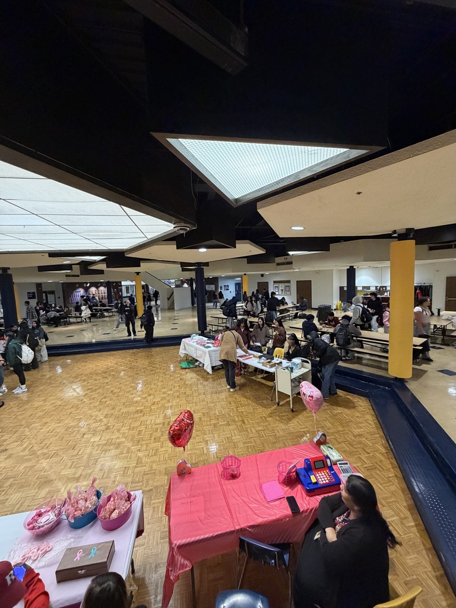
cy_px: 304
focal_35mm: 14
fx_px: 246
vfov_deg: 102.1
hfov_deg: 85.7
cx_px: 228
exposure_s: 1/60
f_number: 2.2
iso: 500
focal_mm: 2.22
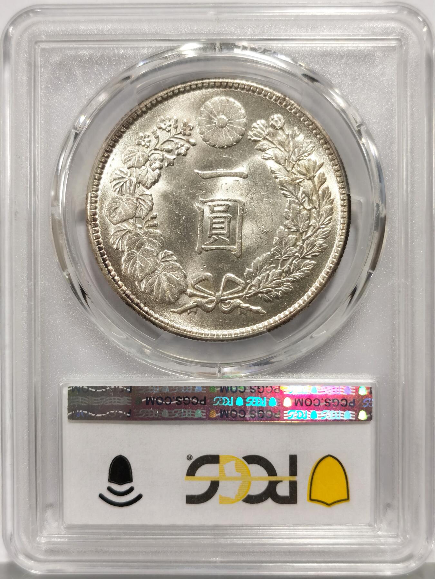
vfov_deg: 35.5
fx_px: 905
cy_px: 290
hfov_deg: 27.0
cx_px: 218
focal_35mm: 54
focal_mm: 5.56
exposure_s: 1/100
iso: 80
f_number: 16
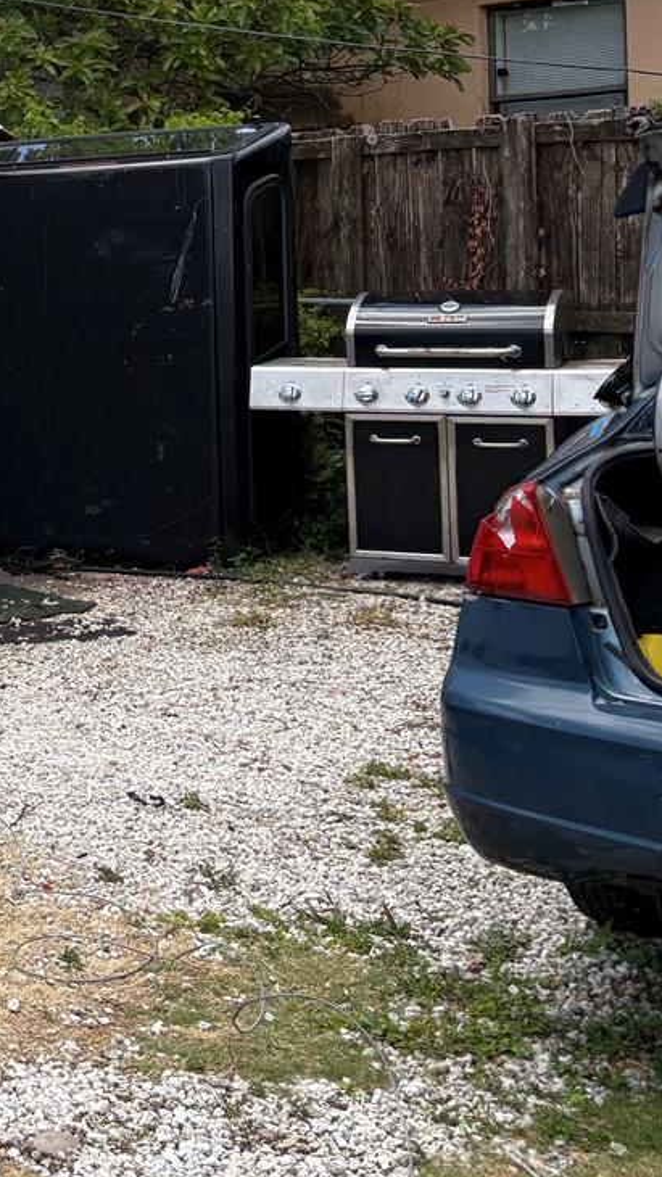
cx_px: -598
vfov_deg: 33.2
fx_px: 1935
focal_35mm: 62
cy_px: 303
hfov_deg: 15.9
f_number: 1.6
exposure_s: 1/2364
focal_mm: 5.96
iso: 50
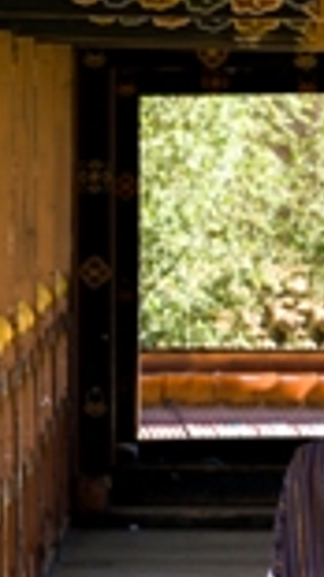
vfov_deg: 5.5
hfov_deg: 3.1
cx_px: 177
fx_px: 6012
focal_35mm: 393
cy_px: 421
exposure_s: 1/125
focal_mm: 85
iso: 100
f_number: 5
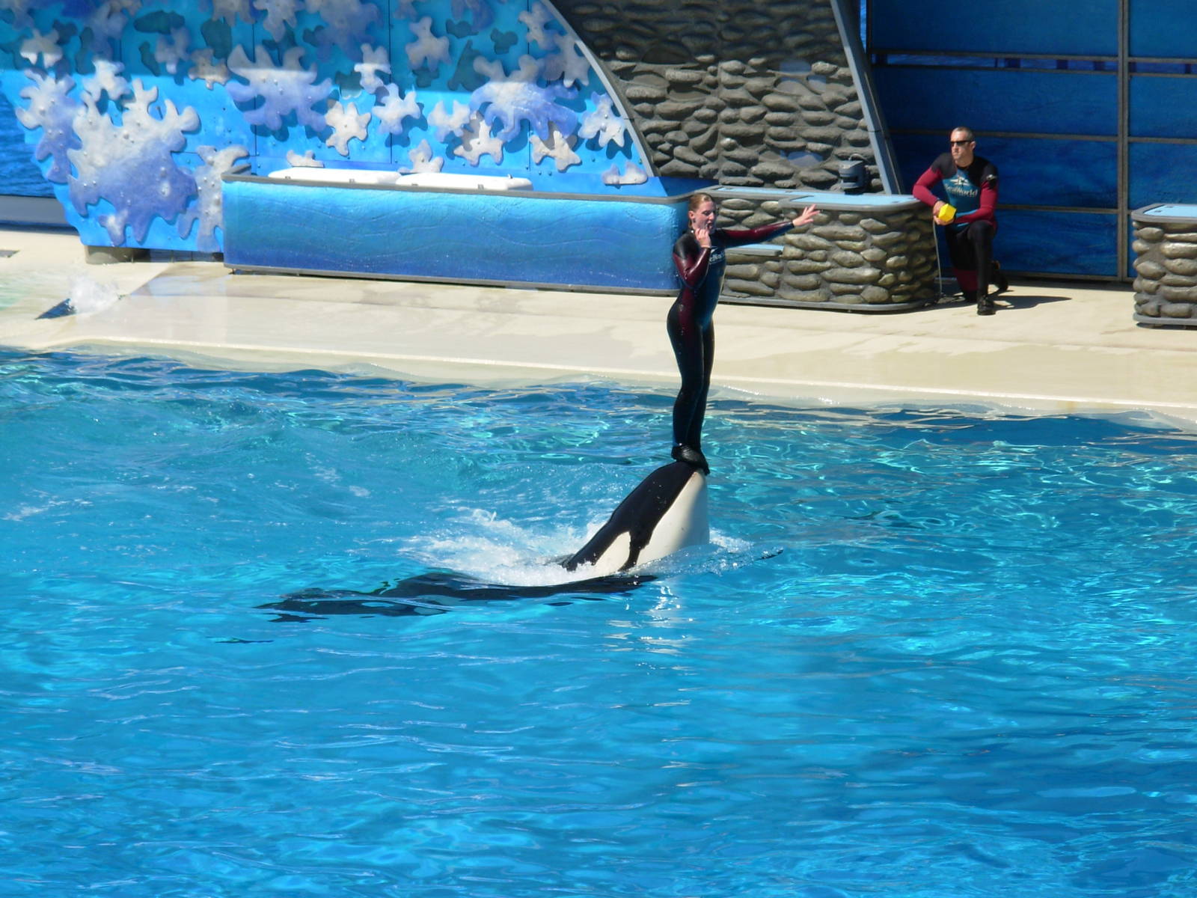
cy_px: 449
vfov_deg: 7.8
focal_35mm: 190
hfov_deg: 10.4
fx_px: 6570
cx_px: 598
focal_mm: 31.4
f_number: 5
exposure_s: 1/558
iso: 50
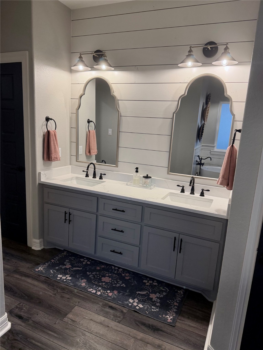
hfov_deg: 56.8
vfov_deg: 71.6
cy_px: 175
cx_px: 132
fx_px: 243
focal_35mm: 24
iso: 200
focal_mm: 6.76
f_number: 1.78
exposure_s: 1/121
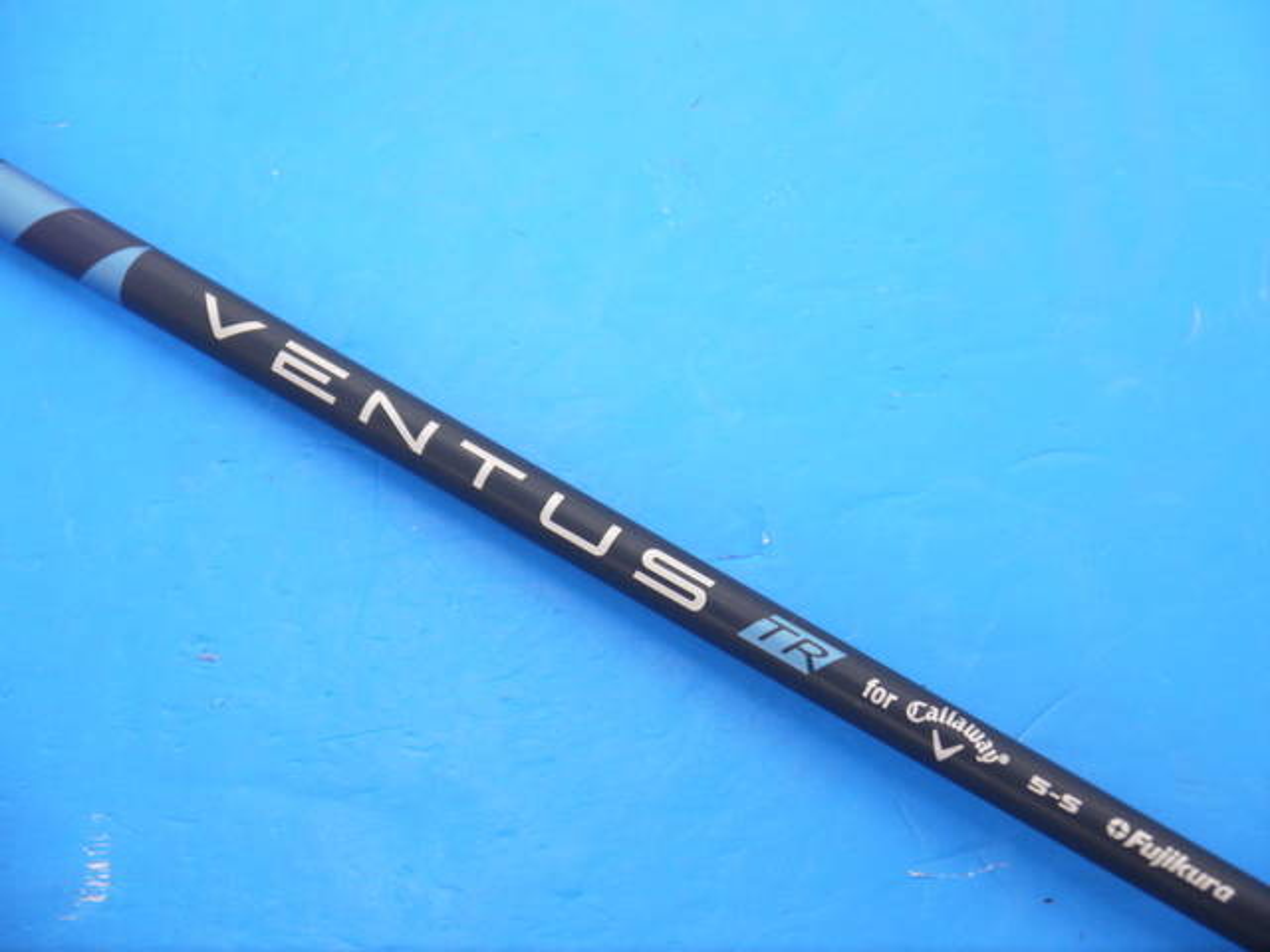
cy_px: 476
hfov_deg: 23.3
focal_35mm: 84
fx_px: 3082
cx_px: 635
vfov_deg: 17.6
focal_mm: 42
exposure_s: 1/80
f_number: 5.6
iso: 640
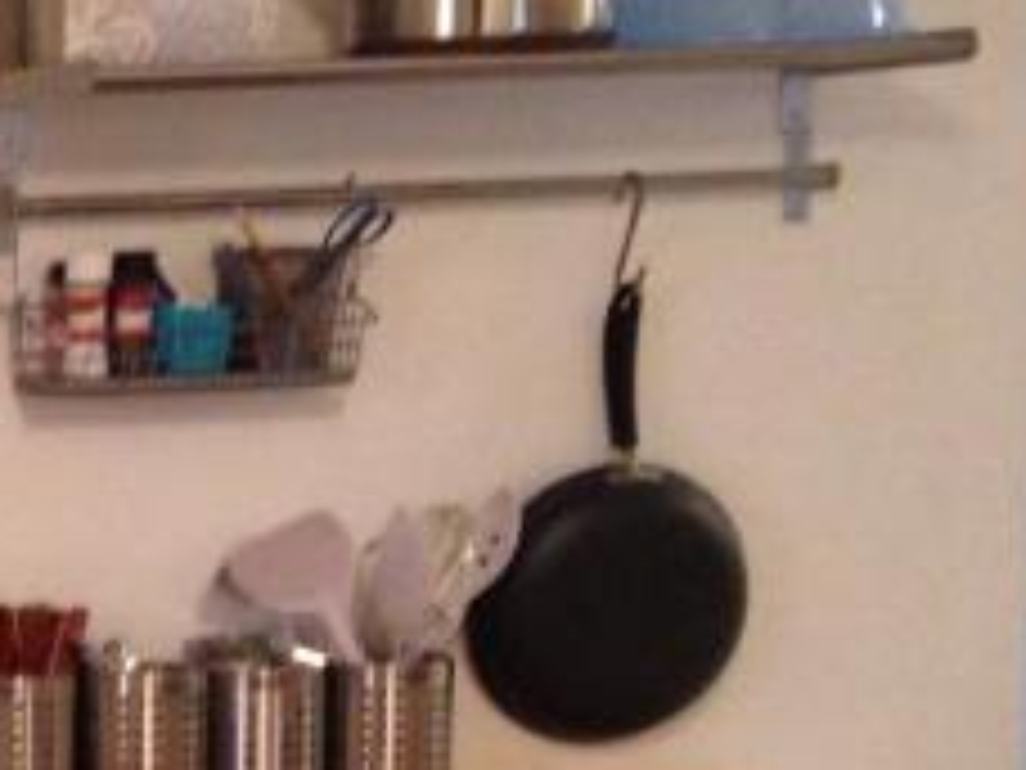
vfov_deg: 9.9
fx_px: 4387
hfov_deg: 12.2
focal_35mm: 148
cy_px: 856
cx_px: -873
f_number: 2.4
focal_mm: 4.12
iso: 200
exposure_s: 1/20
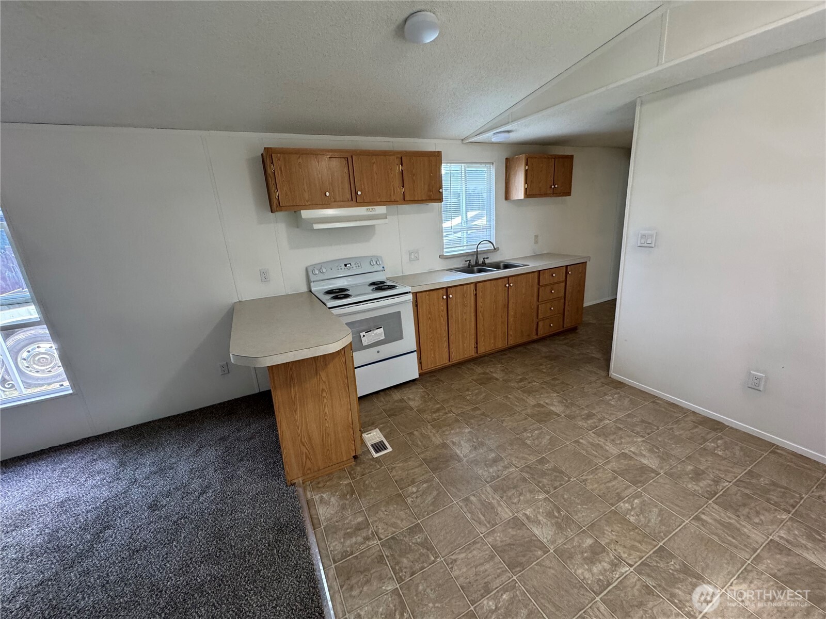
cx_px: 413
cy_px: 310
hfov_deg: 102.1
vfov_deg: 85.7
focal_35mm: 14
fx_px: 334
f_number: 2.2
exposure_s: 1/60
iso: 250
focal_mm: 2.22
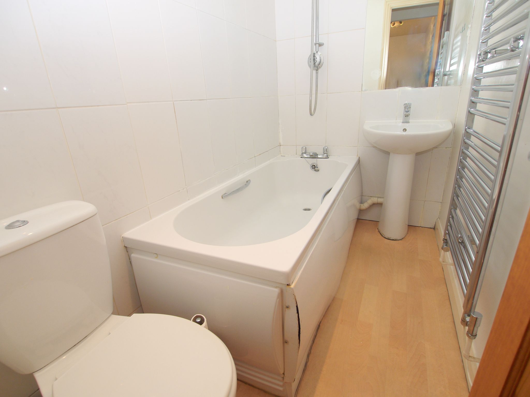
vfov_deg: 71.6
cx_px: 265
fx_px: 276
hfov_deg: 87.8
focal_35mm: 18
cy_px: 198
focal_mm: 9
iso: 100
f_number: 4
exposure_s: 1/60
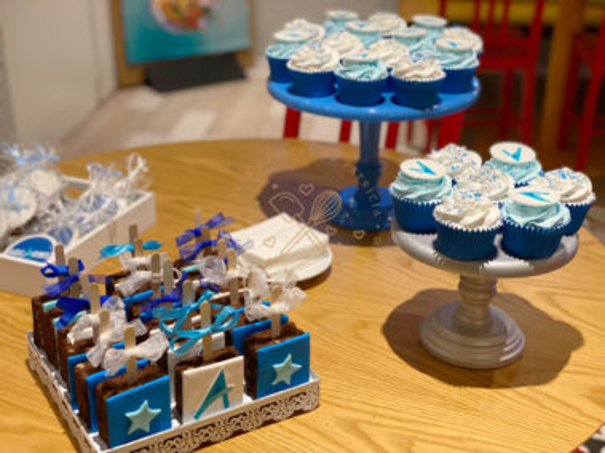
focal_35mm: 52
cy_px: 226
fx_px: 909
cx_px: 302
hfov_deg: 36.8
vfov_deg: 28.0
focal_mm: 6
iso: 125
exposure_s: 1/33
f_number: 2
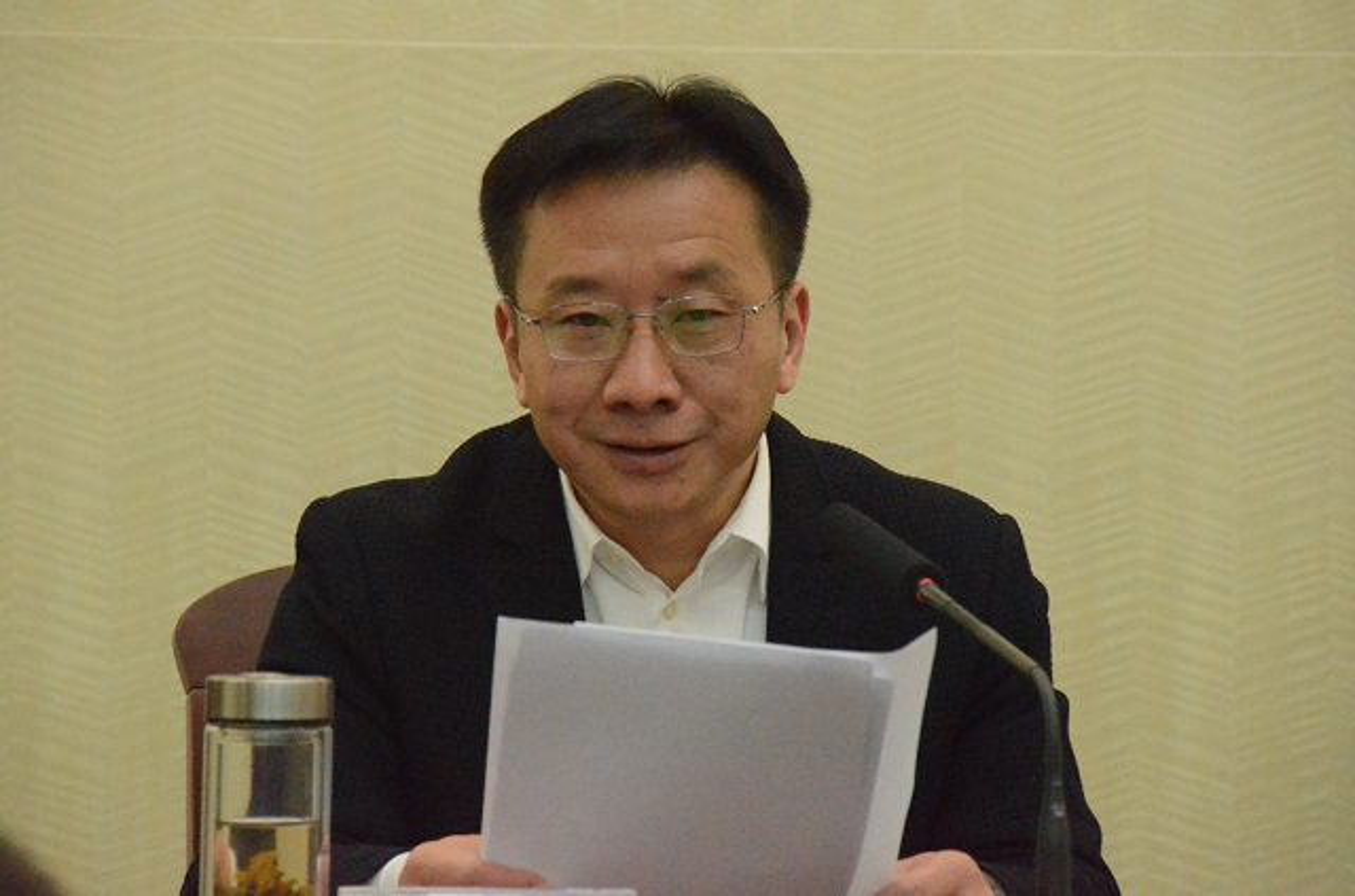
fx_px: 11261
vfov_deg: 4.6
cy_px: 448
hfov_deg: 6.9
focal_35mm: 300
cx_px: 678
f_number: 7.1
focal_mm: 200
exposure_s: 1/160
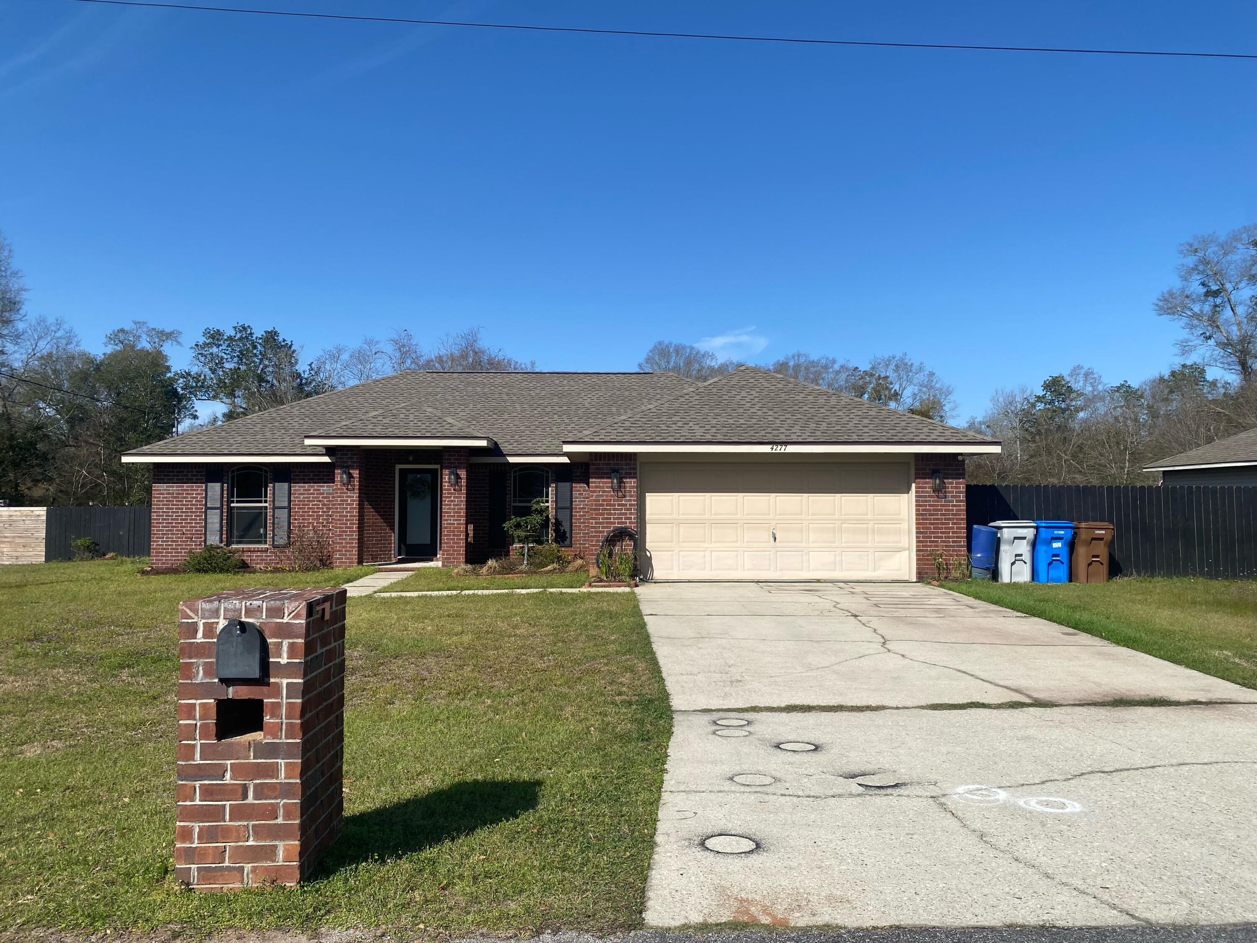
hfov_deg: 67.3
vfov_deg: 53.1
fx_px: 944
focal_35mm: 26
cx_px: 628
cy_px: 472
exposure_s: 1/3610
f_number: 1.8
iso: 32
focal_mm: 4.25
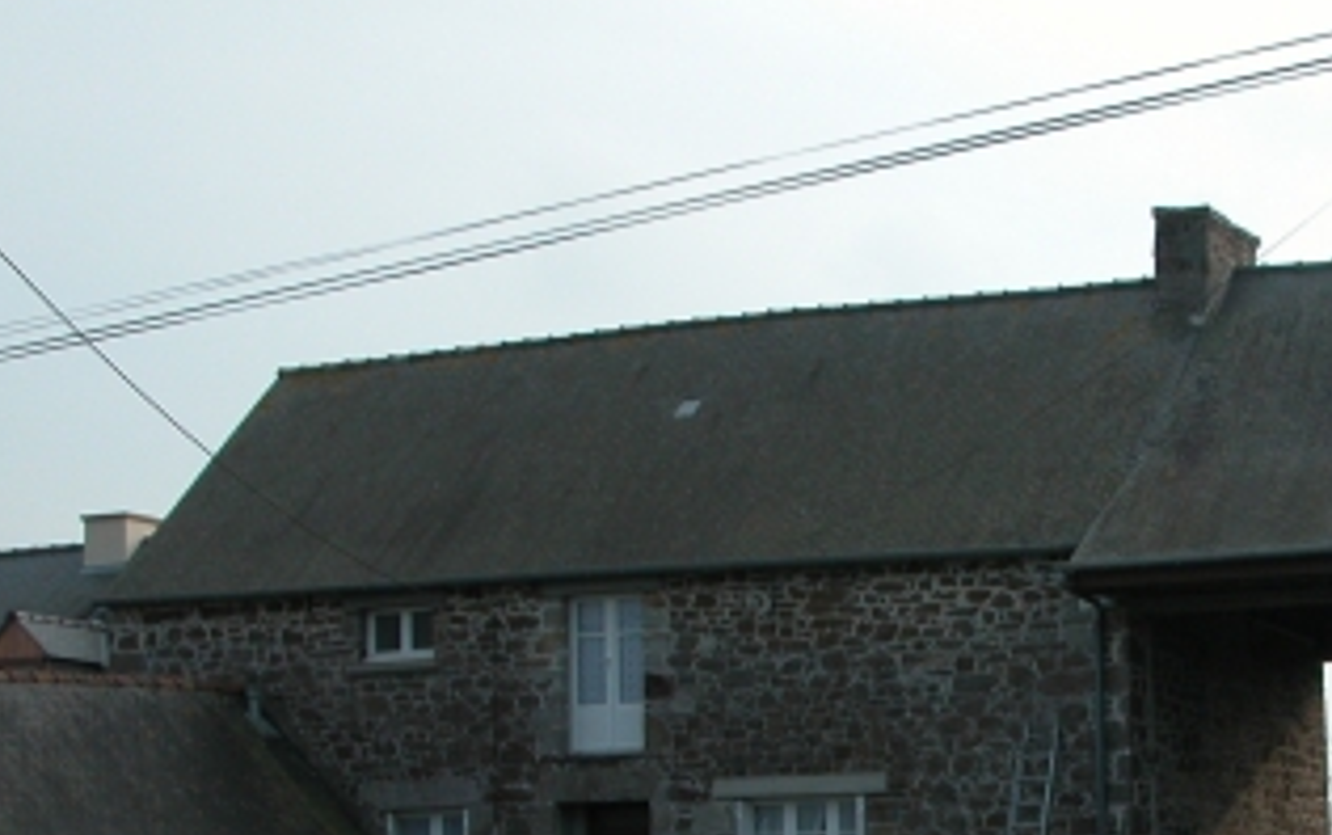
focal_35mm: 80
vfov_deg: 16.2
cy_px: 725
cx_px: 1033
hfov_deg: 25.4
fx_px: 2906
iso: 100
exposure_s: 1/280
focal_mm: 8.9
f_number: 5.6
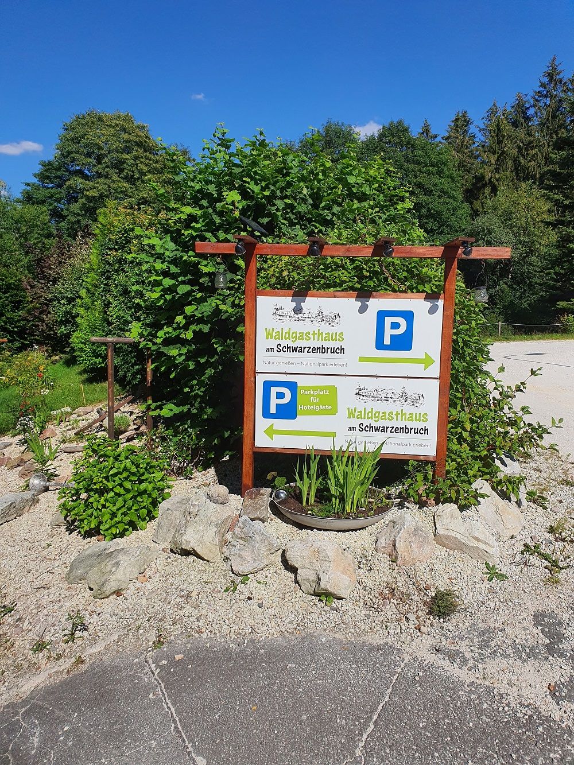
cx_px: 287
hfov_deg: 53.1
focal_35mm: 26
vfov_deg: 67.3
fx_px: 575
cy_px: 382
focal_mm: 4.3
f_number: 2.4
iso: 50
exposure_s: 1/3952
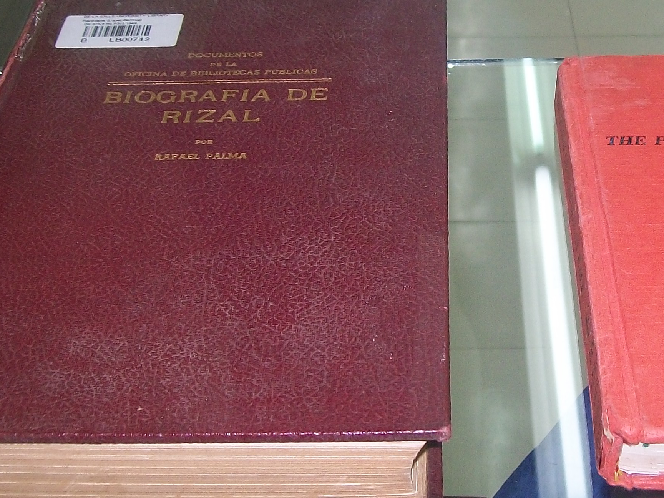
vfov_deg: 21.6
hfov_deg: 28.3
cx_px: 464
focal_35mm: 68
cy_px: 181
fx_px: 1304
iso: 80
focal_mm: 6
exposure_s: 1/30
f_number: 2.7
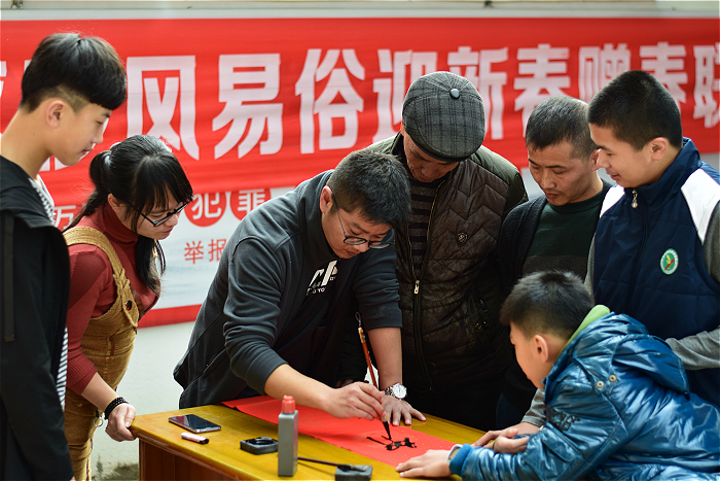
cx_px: 360
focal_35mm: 75
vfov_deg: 18.2
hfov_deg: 27.0
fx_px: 1500
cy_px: 240
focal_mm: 50
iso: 160
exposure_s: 1/500
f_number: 2.2
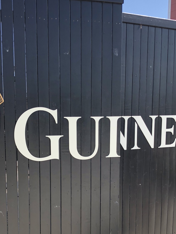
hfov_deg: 29.1
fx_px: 339
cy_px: 167
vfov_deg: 37.5
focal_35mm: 50
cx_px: 76
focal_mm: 3.99
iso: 20
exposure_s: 1/906
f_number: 1.8
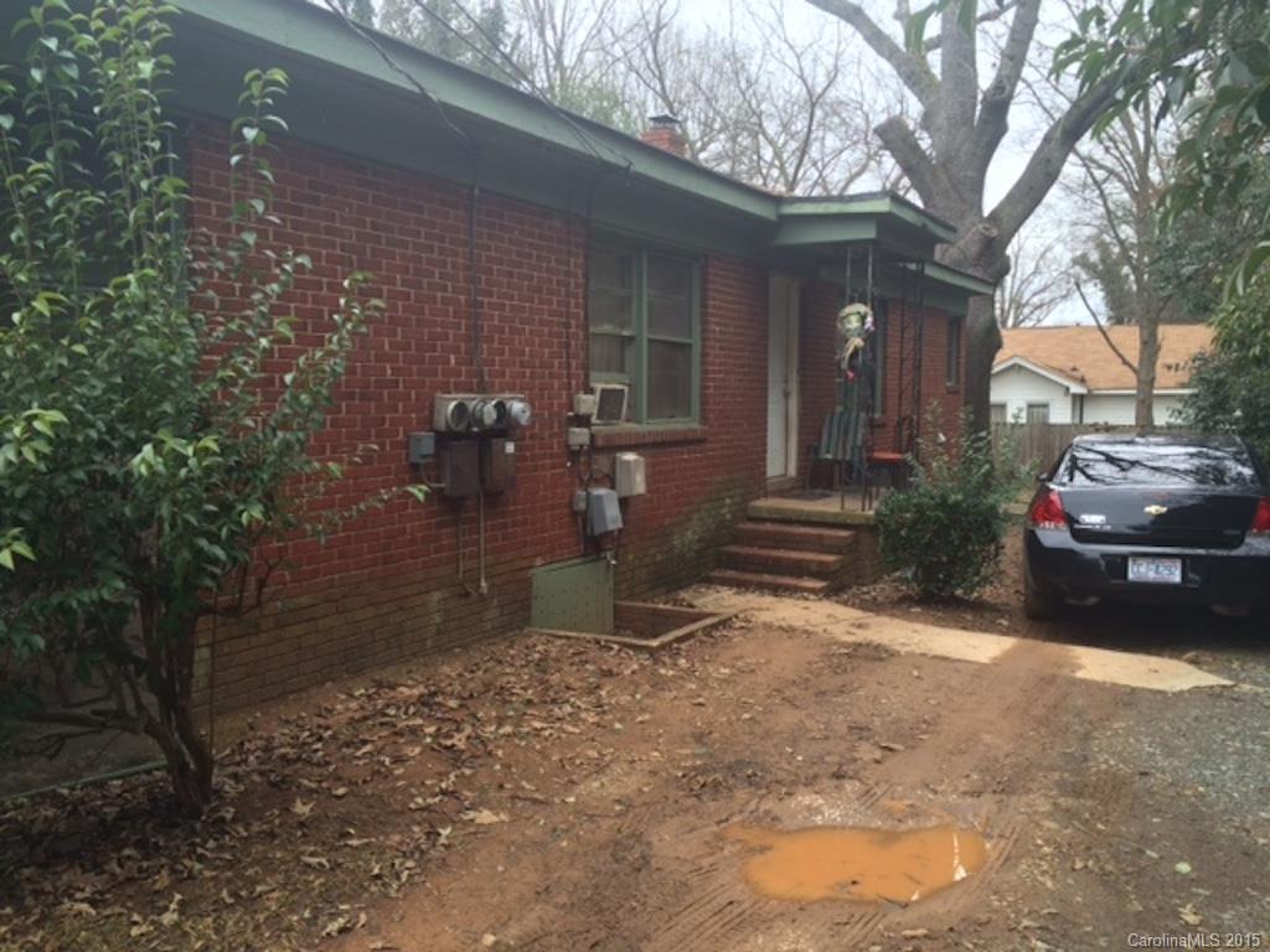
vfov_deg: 48.2
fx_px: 1064
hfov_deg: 61.7
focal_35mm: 29
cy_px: 476
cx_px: 635
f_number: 2.2
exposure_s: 1/123
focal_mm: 4.15
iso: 32
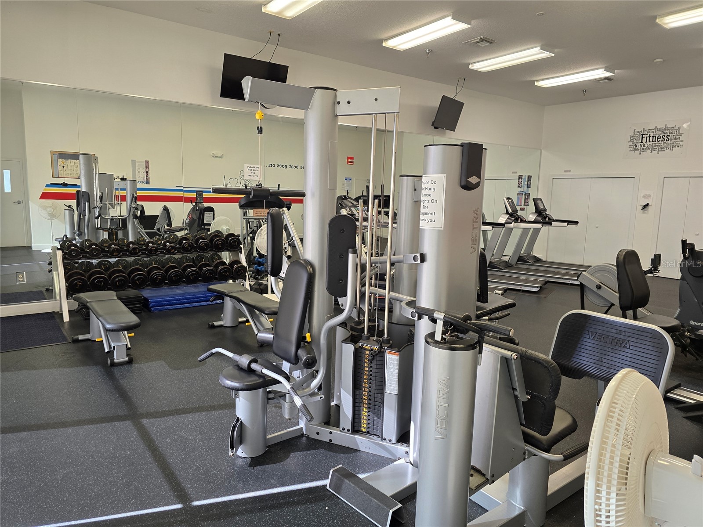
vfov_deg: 58.9
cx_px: 352
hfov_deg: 73.9
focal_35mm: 23
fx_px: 467
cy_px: 264
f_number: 1.7
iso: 100
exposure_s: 1/120
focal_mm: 6.3
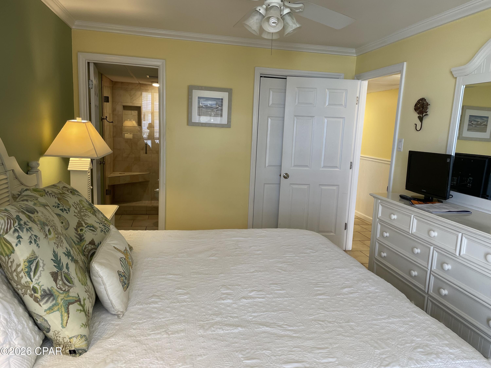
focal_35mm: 26
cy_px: 184
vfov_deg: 53.1
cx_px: 246
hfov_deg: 67.3
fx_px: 369
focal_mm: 4.2
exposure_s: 1/60
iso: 64
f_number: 1.6
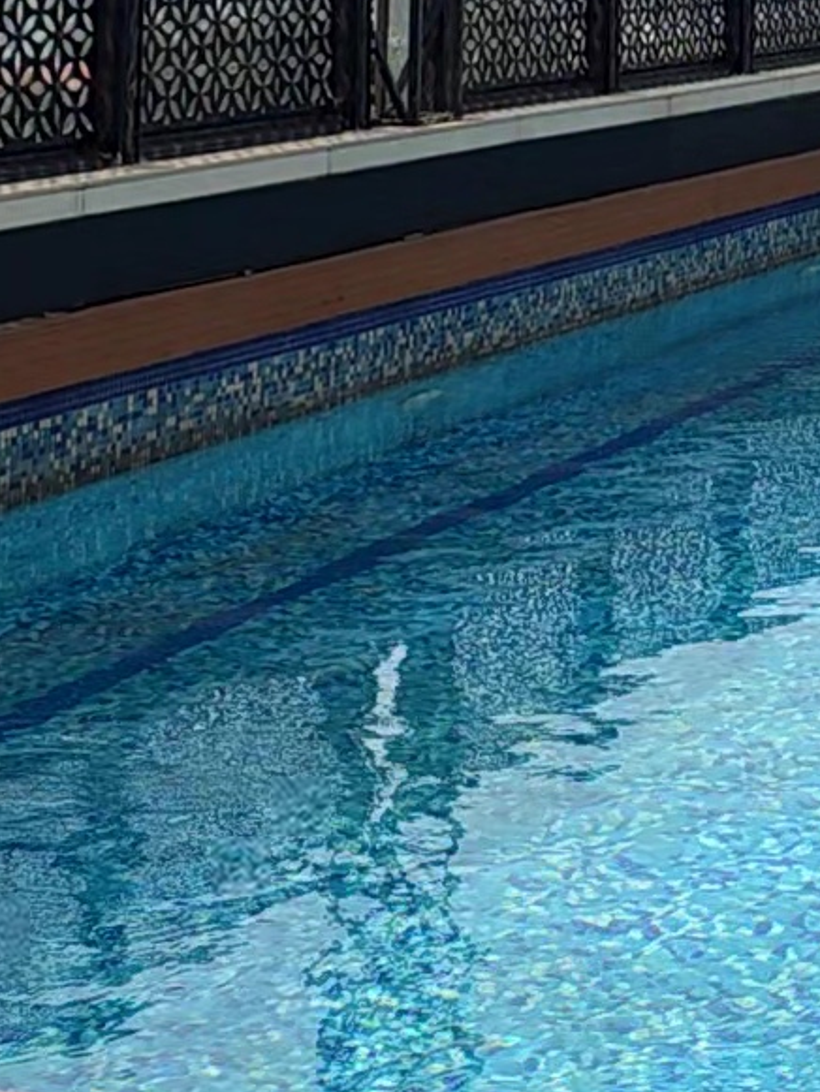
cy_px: -186
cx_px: 1264
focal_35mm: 76
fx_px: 2400
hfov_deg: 17.3
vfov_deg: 23.6
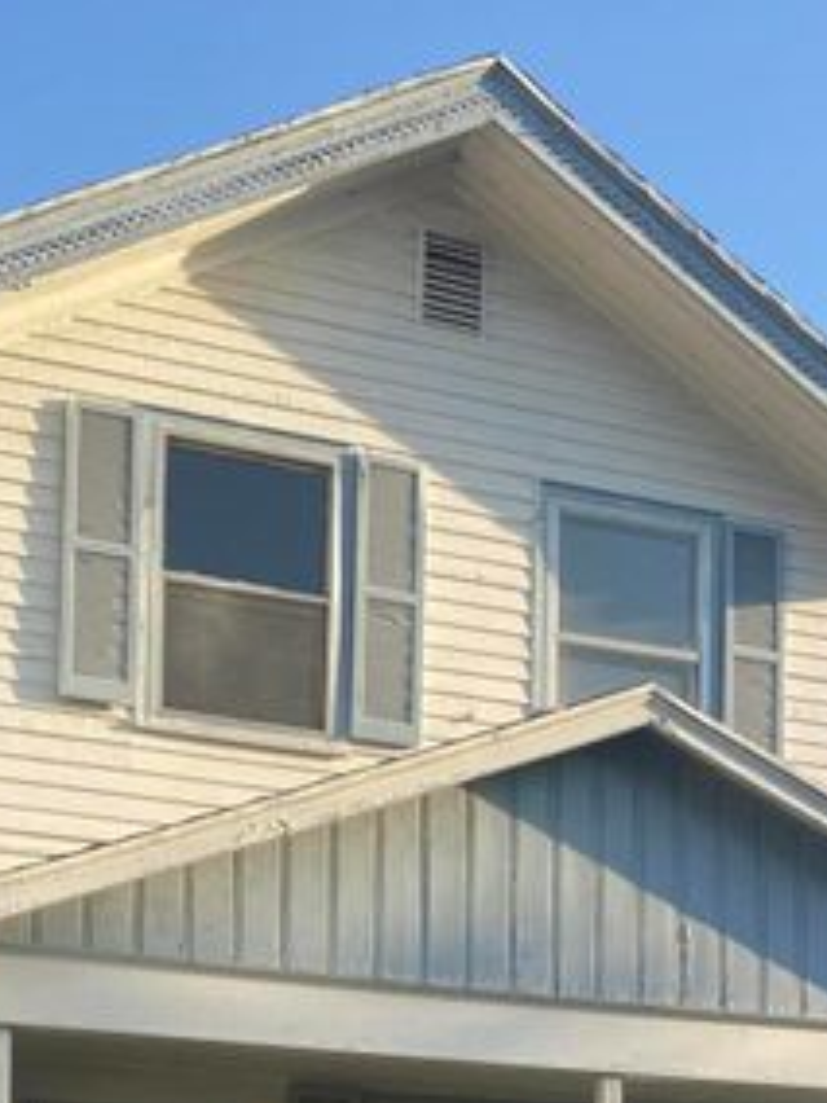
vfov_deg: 28.2
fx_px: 1943
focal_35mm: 61
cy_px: 1276
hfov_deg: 24.0
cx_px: 369
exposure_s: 1/965
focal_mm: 4.25
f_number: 1.8
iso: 32
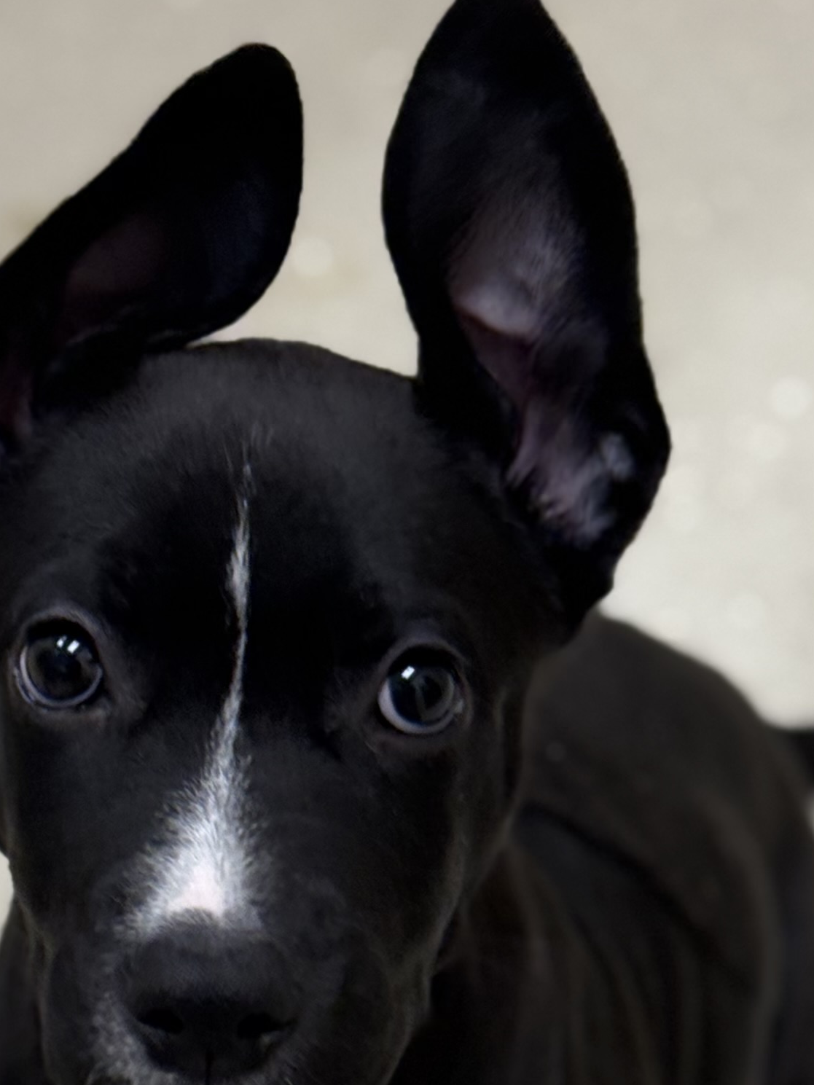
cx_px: 549
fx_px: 4075
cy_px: 1147
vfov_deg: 14.8
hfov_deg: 11.4
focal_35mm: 130
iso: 100
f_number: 1.78
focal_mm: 6.76
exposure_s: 1/60
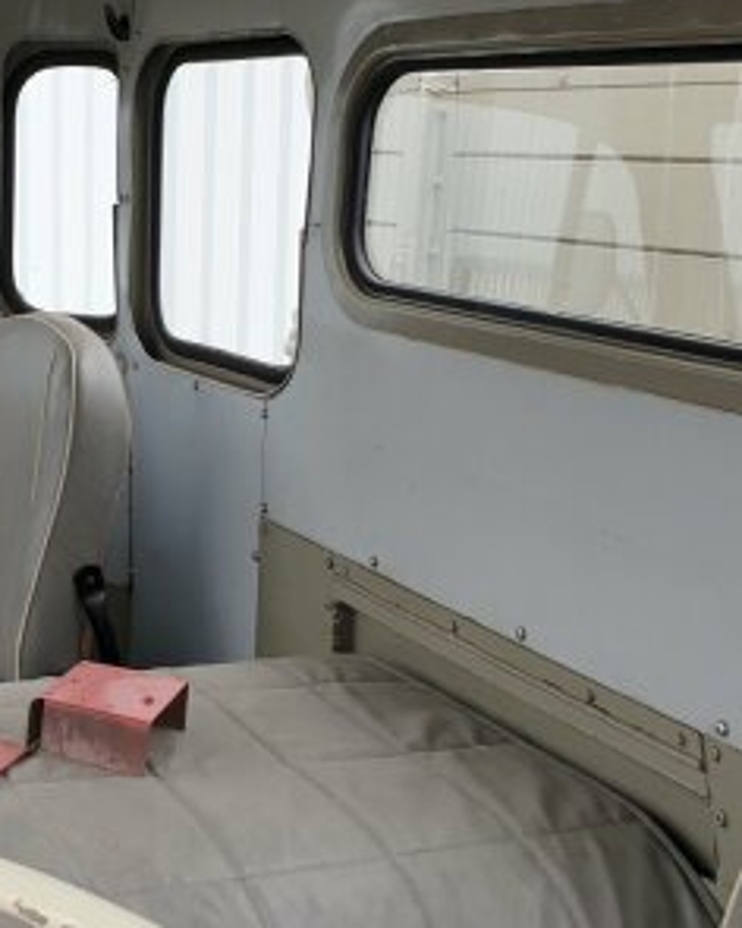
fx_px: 1510
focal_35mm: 55
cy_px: 475
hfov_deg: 26.9
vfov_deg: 34.1
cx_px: 119
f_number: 2.4
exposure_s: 1/463
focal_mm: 4.3
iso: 50
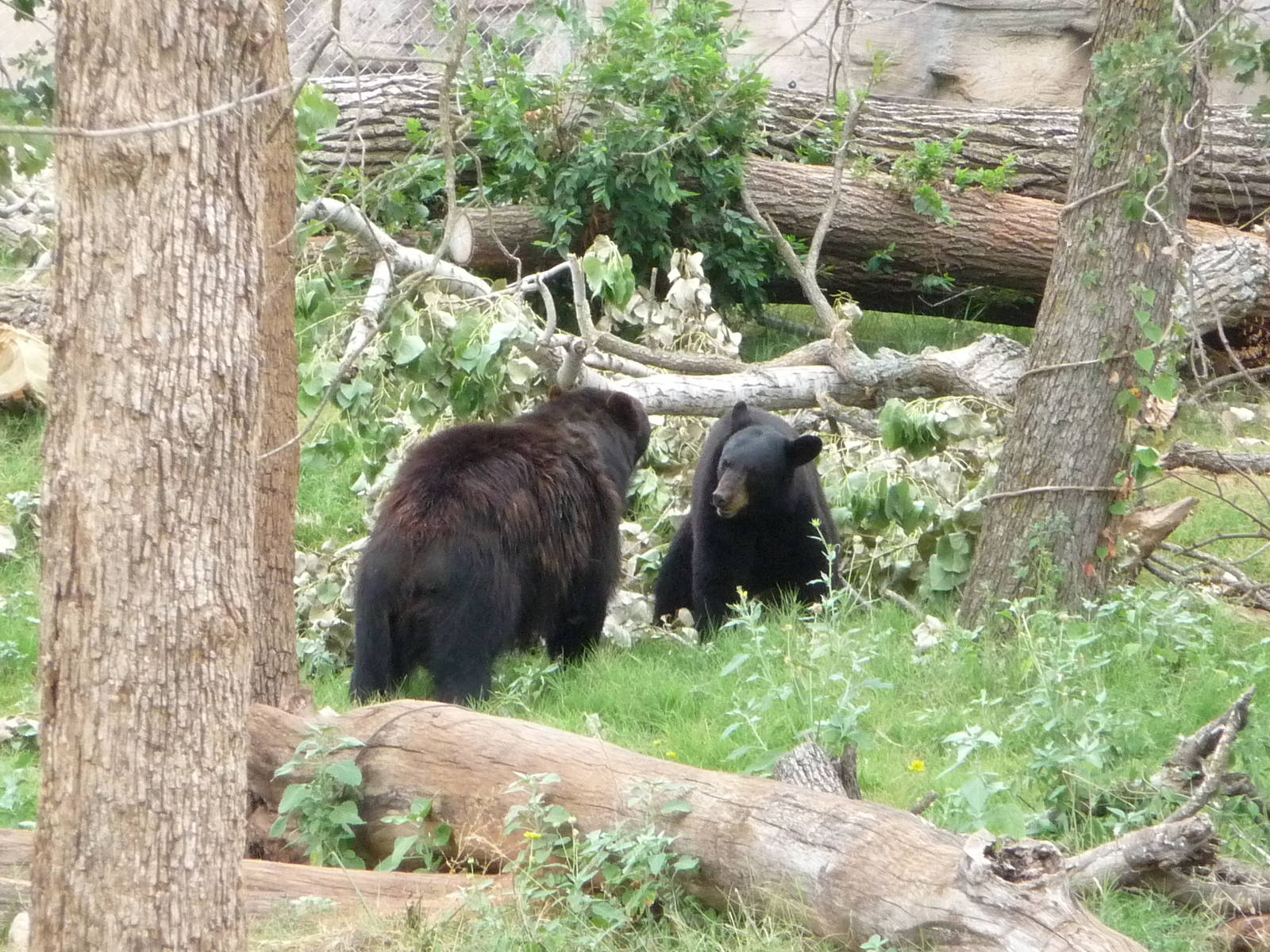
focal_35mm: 472
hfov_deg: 4.2
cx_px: 635
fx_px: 17317
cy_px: 476
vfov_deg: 3.2
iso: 400
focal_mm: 47
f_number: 4.9
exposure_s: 1/250
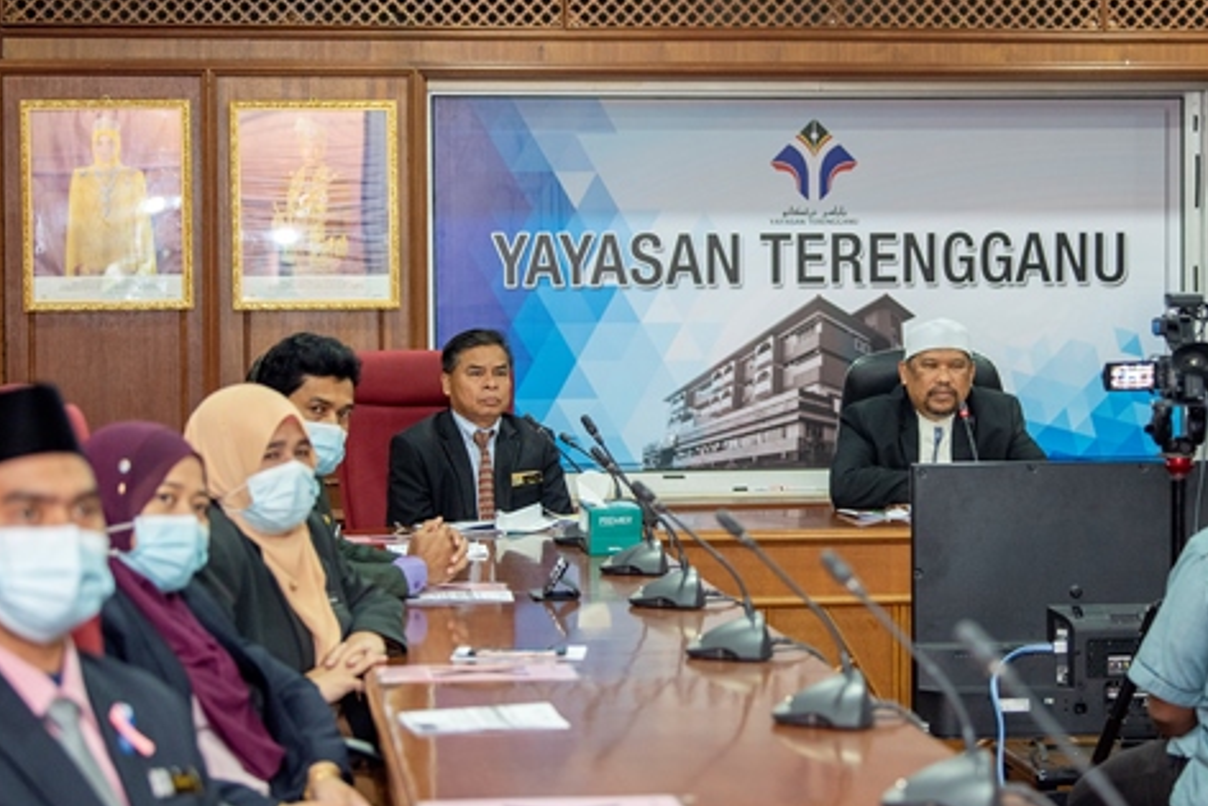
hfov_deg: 21.4
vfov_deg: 14.4
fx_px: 3189
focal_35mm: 95
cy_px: 436
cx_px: 770
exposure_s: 1/100
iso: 800
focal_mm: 70
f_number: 2.8
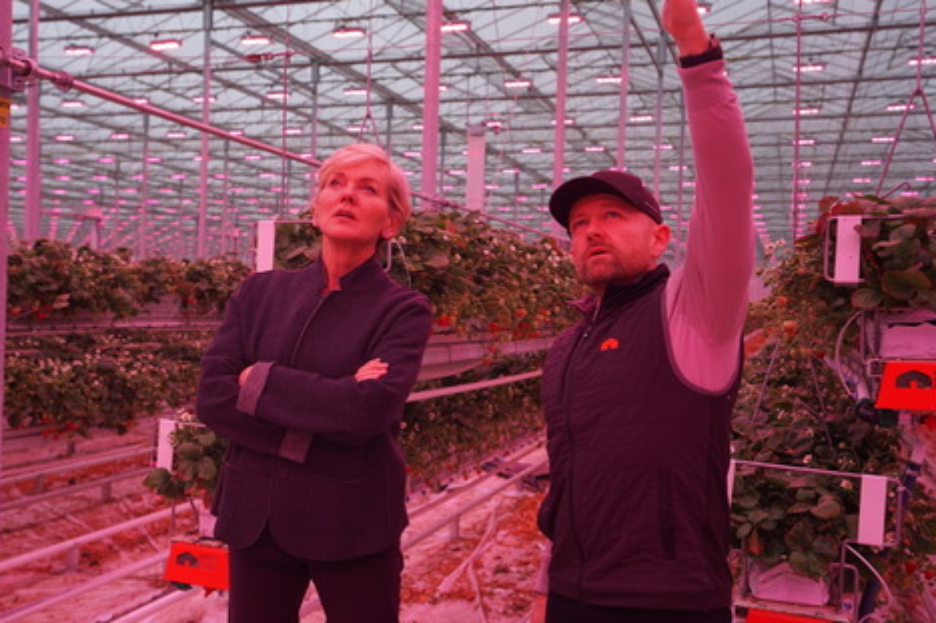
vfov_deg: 31.9
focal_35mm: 42
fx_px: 1092
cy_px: 296
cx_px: 379
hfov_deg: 46.2
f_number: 4
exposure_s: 1/200
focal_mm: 35
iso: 100
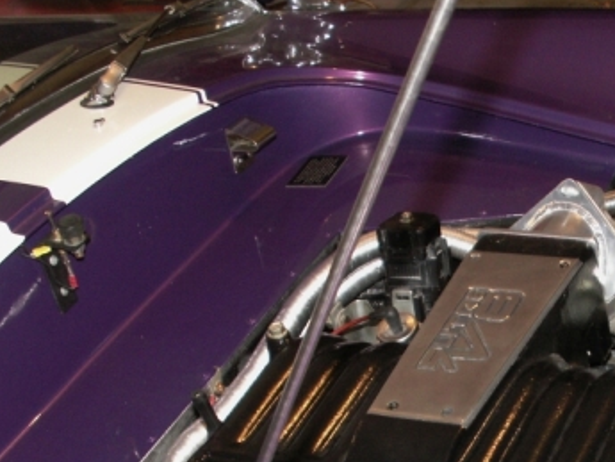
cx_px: 595
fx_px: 1262
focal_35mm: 71
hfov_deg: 26.2
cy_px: 456
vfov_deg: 20.1
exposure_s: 1/40
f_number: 2.8
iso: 160
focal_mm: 5.86
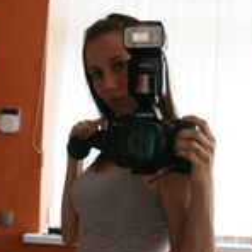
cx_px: 89
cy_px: 136
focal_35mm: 62
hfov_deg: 27.6
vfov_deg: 27.7
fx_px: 511
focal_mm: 16
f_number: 3.5
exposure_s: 1/30
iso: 320
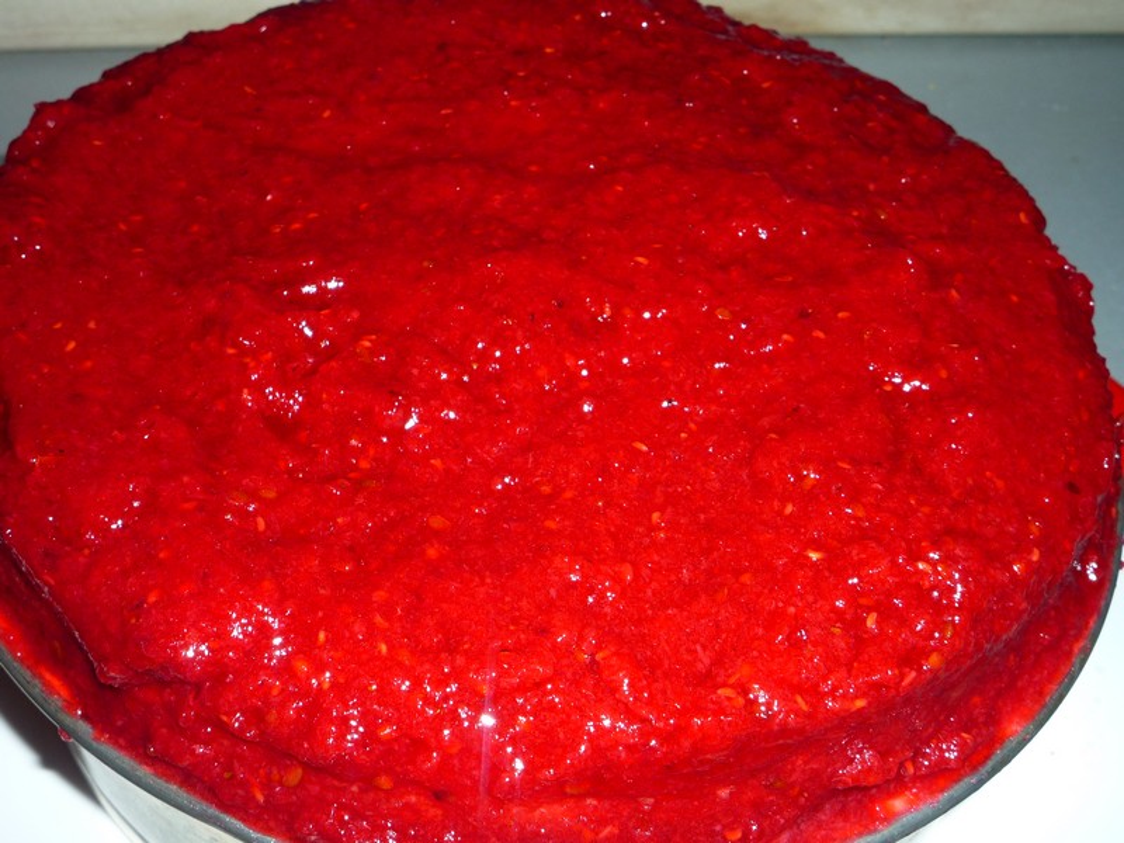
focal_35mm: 40
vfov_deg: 36.0
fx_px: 1299
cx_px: 562
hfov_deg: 46.8
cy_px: 422
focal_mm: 7
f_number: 4.3
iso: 100
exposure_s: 1/30
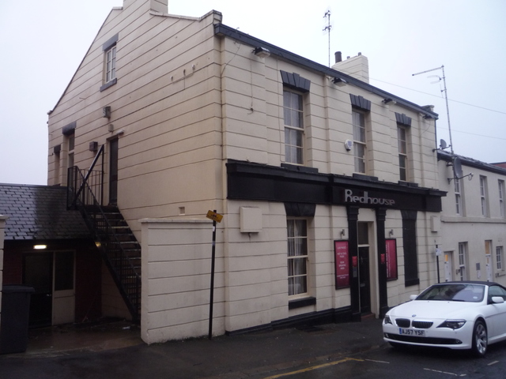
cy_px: 190
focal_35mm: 30
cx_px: 253
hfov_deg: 60.0
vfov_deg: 46.8
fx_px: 439
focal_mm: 5.2
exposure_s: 1/30
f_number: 3.3
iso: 250
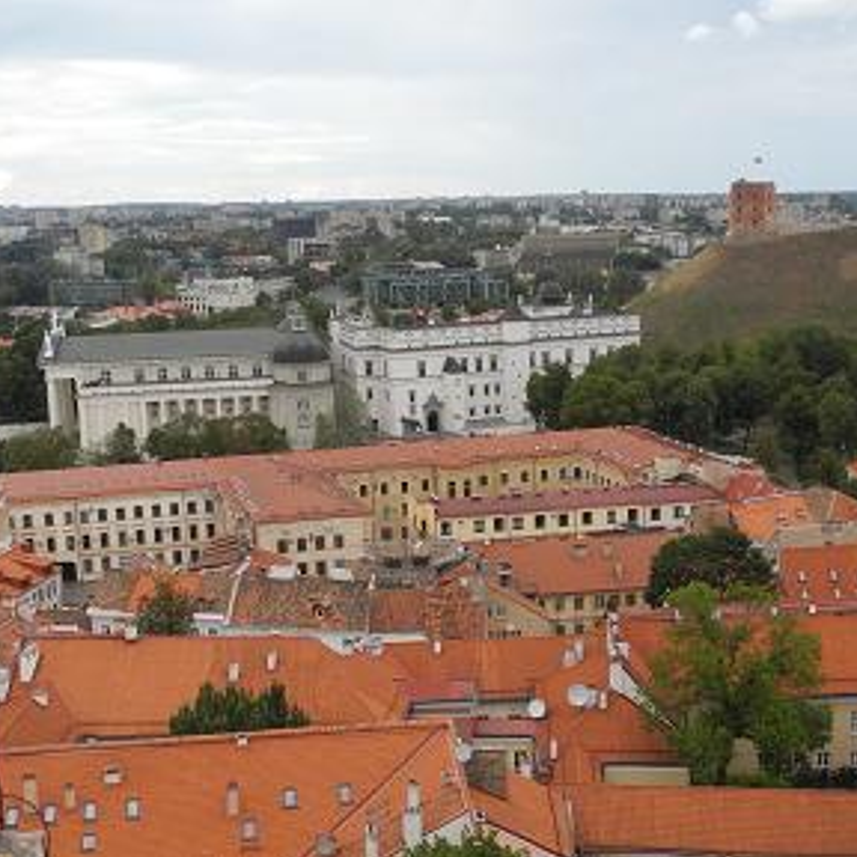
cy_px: 497
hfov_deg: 31.1
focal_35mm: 55
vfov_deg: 31.0
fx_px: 1541
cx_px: 440
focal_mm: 7.4
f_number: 3.2
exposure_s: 1/500
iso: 100
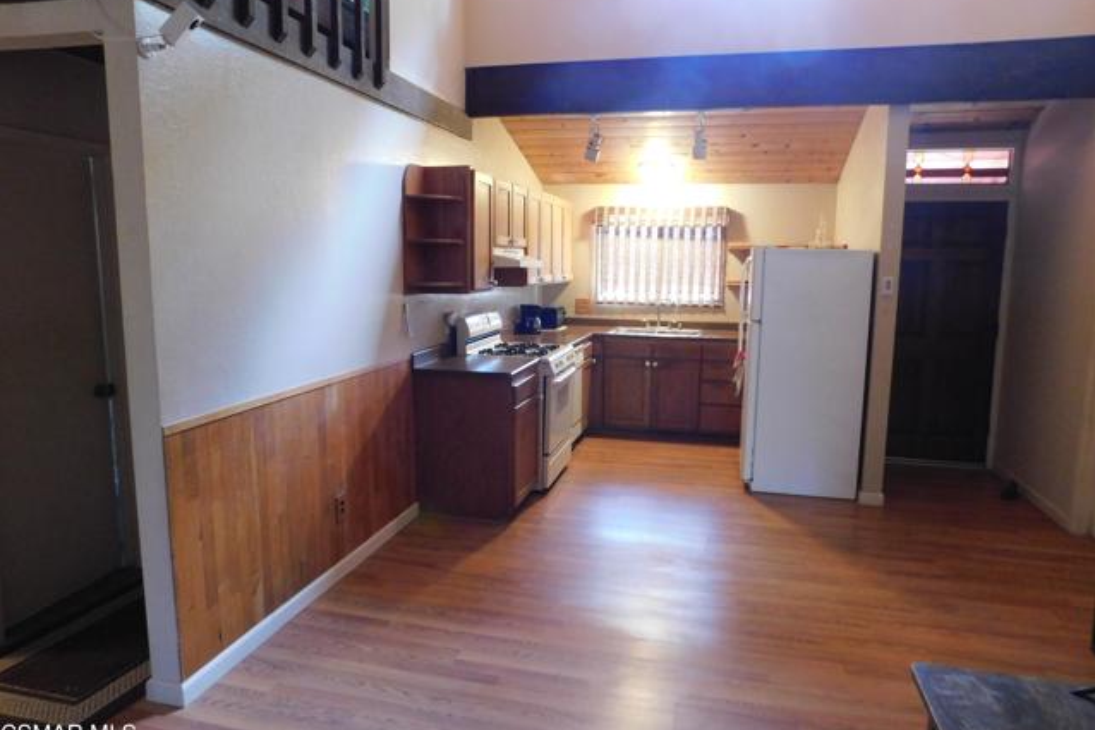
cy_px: 359
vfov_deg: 53.1
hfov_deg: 73.8
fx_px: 730
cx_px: 548
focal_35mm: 24
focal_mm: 4
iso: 450
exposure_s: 1/8
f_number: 3
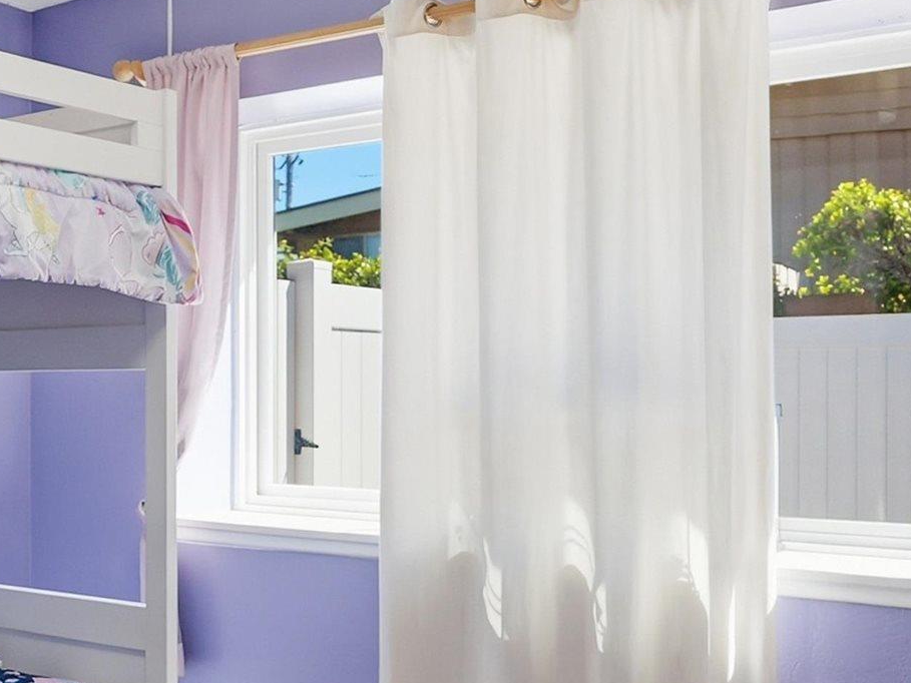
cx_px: 99
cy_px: 419
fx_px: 1369
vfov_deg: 28.0
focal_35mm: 52
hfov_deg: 34.8
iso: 320
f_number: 5.6
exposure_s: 1/15
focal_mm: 16
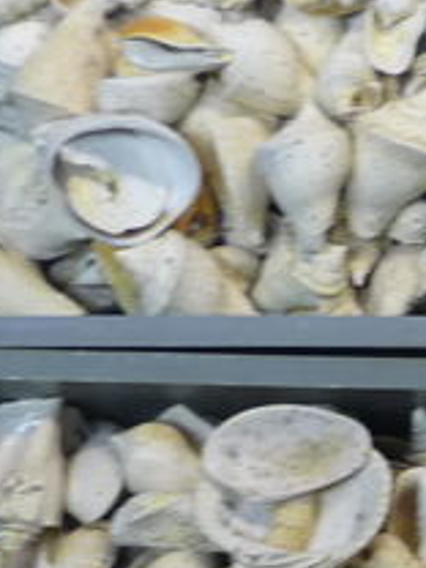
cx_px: 560
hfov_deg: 12.0
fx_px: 1969
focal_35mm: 120
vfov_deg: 16.2
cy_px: 489
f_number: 2.8
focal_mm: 4.4
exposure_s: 1/30
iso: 160
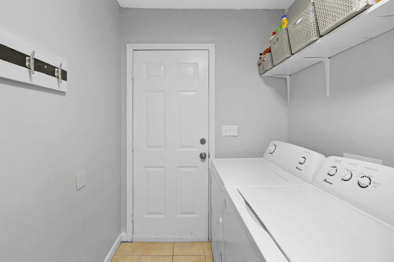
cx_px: 187
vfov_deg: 73.7
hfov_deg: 96.7
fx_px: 175
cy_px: 123
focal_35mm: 16
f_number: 4
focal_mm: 7
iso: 400
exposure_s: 1/25
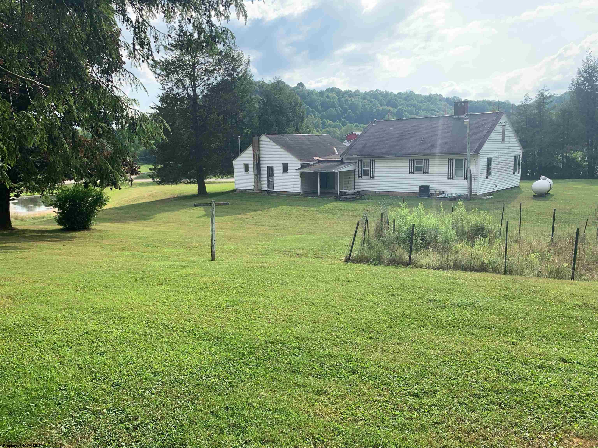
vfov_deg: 53.1
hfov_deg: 67.3
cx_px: 299
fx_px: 449
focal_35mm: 26
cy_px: 224
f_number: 1.8
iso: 25
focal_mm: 4.25
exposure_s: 1/1266
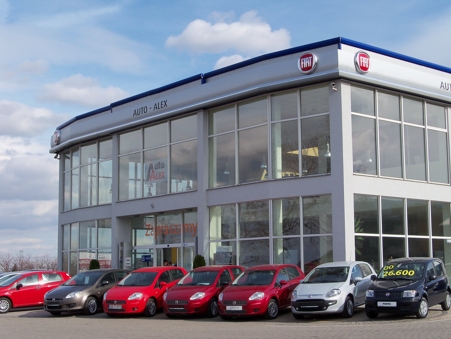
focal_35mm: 59
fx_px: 769
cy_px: 170
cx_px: 226
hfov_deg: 32.7
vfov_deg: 24.8
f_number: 4
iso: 80
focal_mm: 10.5
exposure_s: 1/500
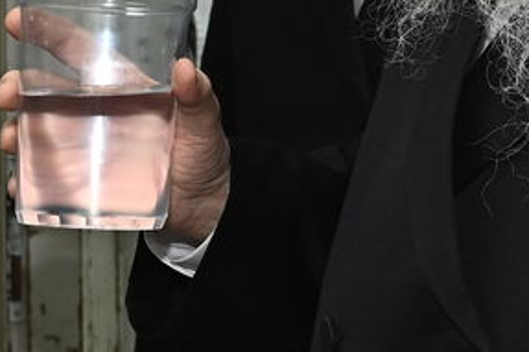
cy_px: -112
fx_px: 2291
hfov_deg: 13.0
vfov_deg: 8.7
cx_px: 557
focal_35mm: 156
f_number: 5.6
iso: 1250
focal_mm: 32
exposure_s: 1/200
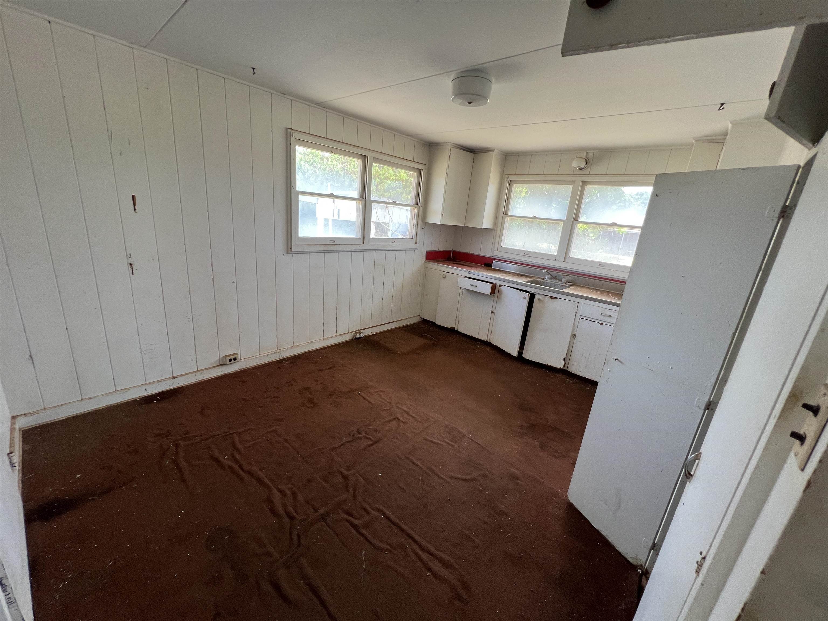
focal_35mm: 13
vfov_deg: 89.9
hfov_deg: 106.2
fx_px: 311
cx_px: 414
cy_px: 310
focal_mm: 1.57
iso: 100
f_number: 1.8
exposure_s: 1/99
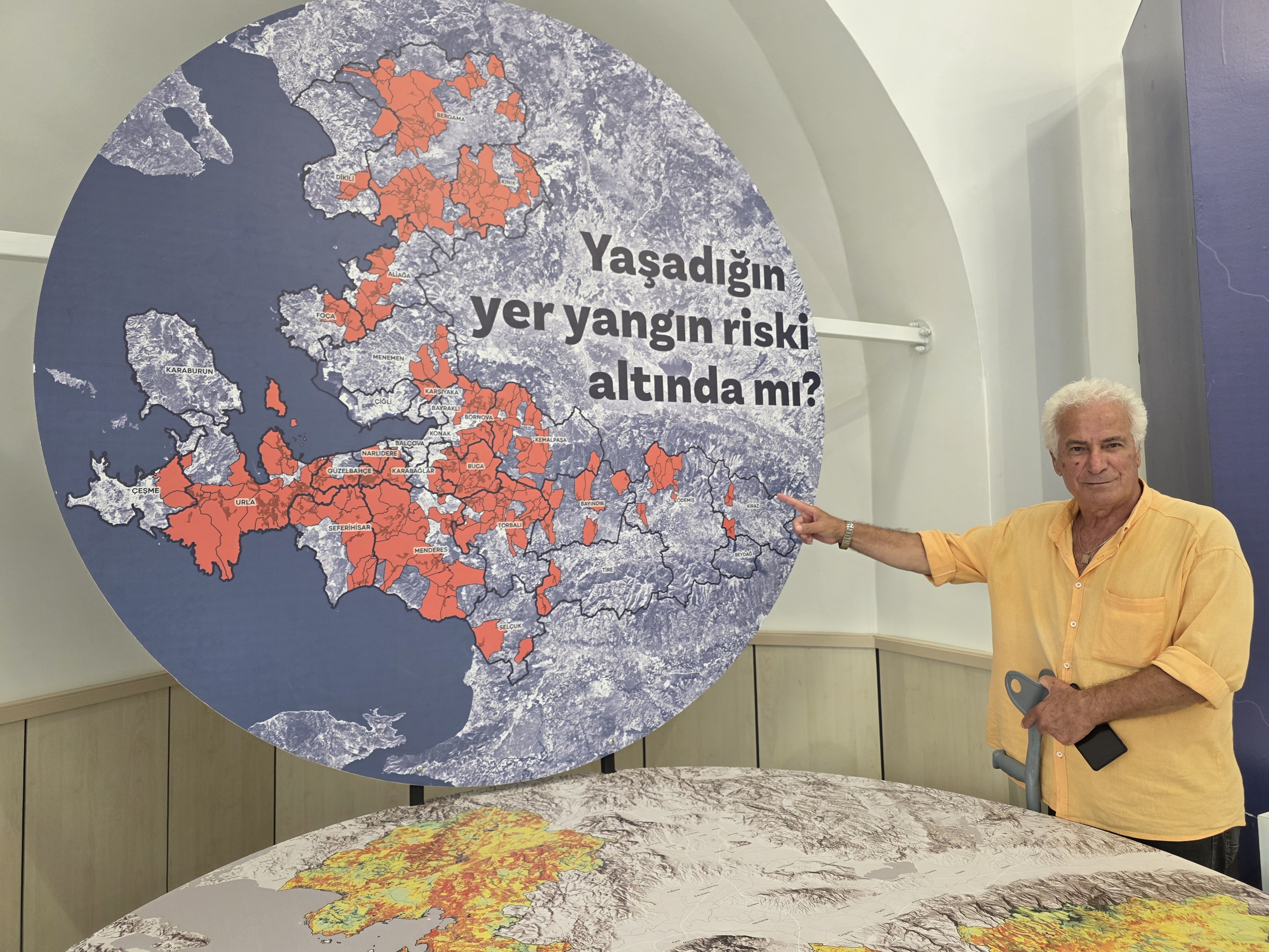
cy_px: 476
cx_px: 634
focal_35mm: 23
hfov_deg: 73.9
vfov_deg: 58.9
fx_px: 843
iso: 125
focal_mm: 6.3
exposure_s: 1/100
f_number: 1.7
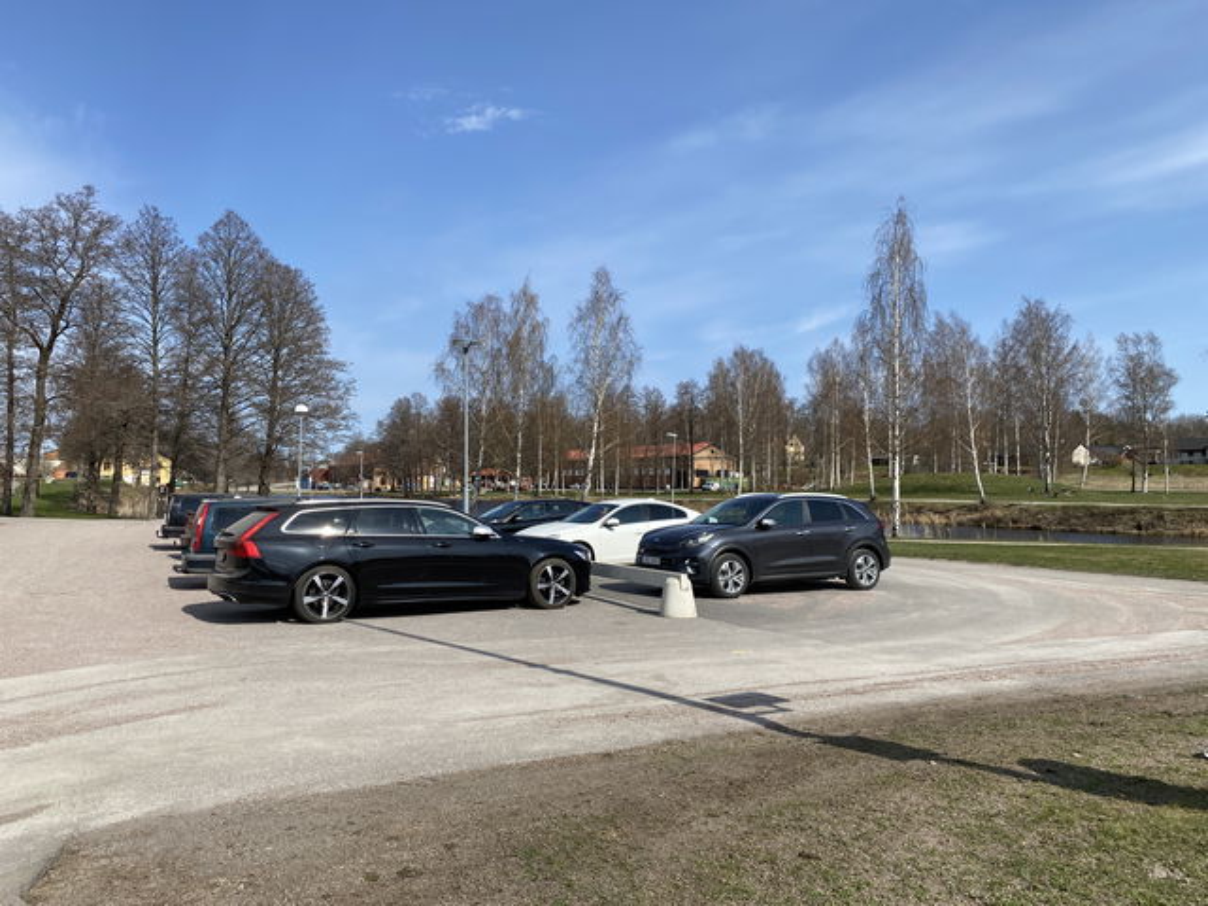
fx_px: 907
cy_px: 453
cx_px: 604
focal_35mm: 26
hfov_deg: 67.3
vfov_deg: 53.1
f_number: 1.8
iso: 32
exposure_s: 1/3125
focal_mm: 4.25
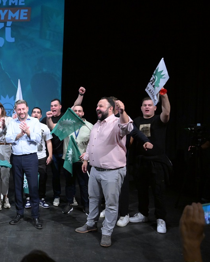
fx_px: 264
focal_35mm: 34
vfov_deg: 52.8
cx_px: 34
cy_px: 131
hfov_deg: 41.0
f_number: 4
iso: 6400
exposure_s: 1/640
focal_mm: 24
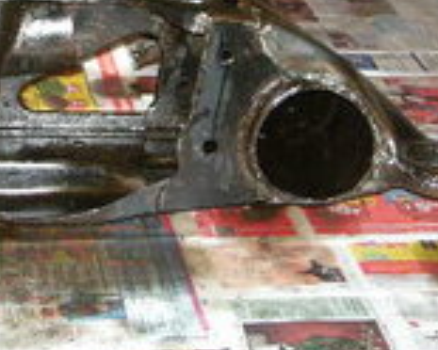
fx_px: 1141
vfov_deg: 17.0
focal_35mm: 88
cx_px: 34
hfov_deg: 21.2
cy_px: -25
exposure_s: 1/60
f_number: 2.8
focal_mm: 5.7
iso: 227
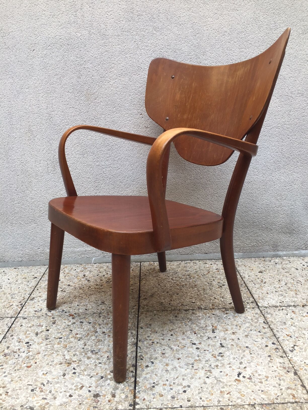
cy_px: 205
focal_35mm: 29
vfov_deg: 61.7
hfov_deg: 48.2
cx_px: 154
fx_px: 344
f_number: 2.2
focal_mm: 4.15
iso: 32
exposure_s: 1/205
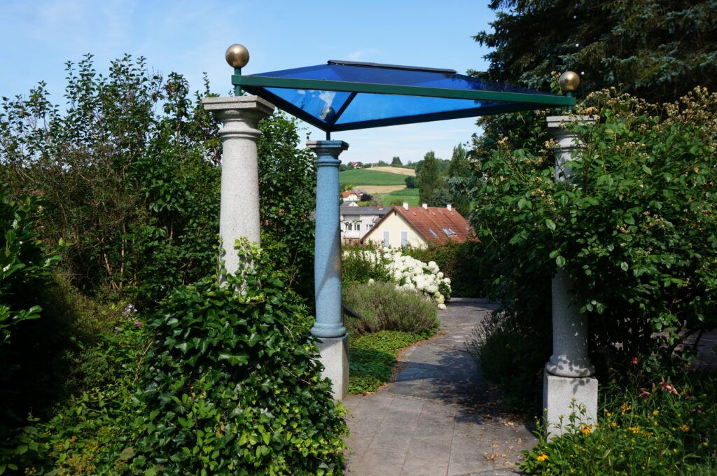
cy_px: 238
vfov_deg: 39.9
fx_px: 656
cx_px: 358
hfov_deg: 57.3
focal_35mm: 33
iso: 100
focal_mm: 22
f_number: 11
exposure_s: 1/80
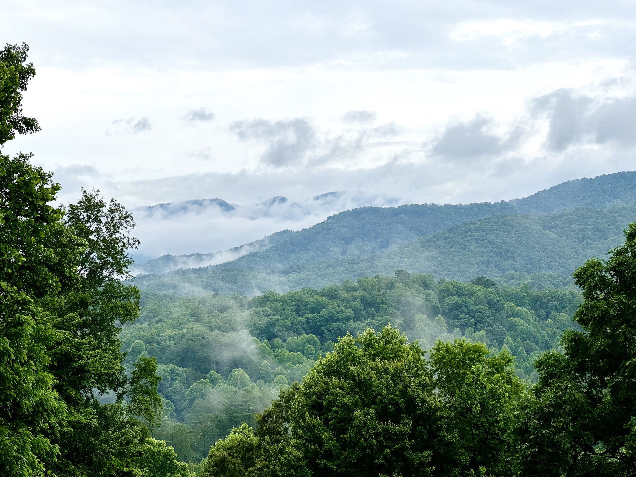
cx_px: 318
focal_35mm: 77
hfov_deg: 25.3
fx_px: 1415
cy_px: 238
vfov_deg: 19.1
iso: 25
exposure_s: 1/853
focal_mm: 9
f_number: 2.8
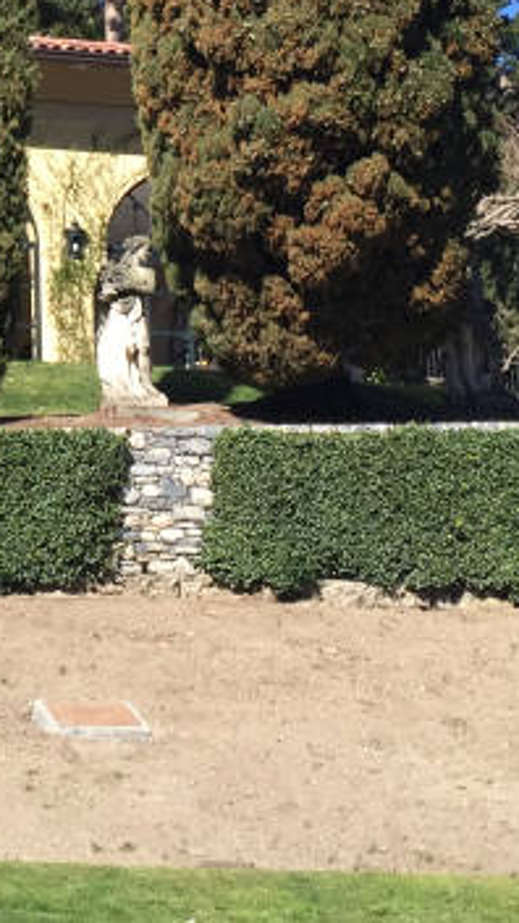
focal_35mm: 92
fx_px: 2251
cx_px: -142
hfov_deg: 12.8
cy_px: 8
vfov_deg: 22.3
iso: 32
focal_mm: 4.15
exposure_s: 1/1068
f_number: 2.2
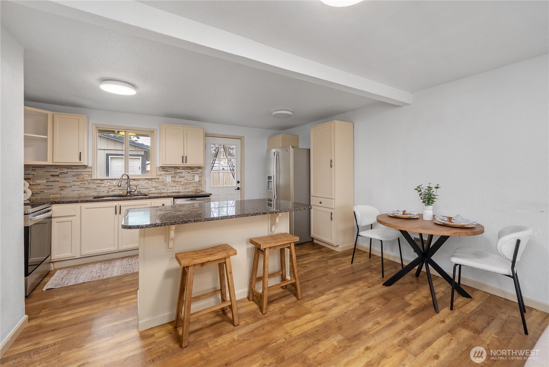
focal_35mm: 14
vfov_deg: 81.3
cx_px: 274
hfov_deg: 104.2
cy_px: 184
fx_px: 214
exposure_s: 1/3
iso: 1000
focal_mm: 14
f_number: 7.1
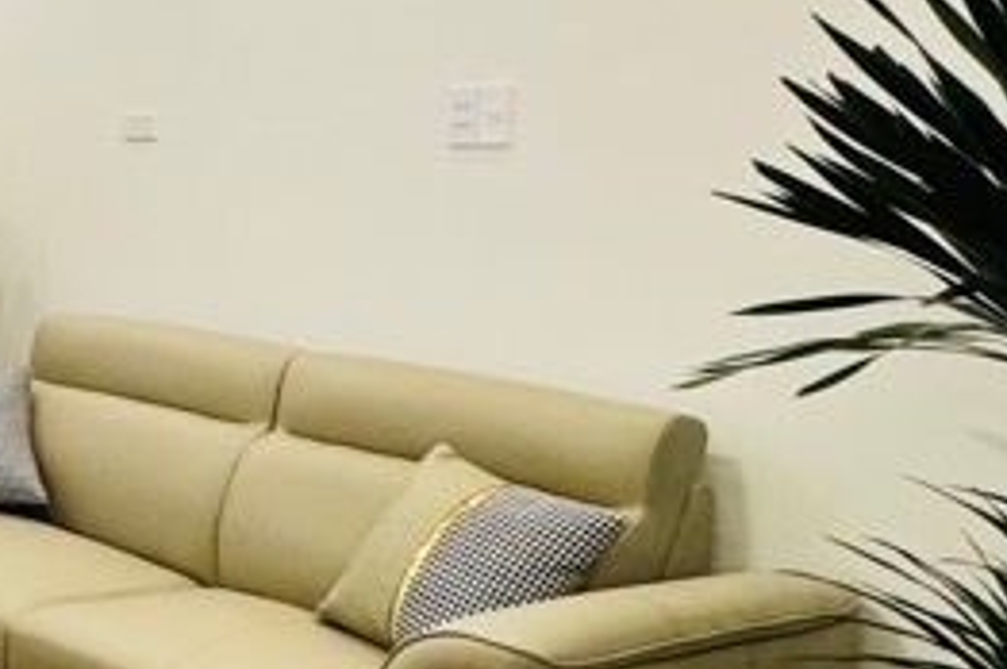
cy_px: 177
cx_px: -334
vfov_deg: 23.5
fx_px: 1592
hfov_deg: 28.3
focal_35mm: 57
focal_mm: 2.22
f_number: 2.2
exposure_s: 1/100
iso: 250
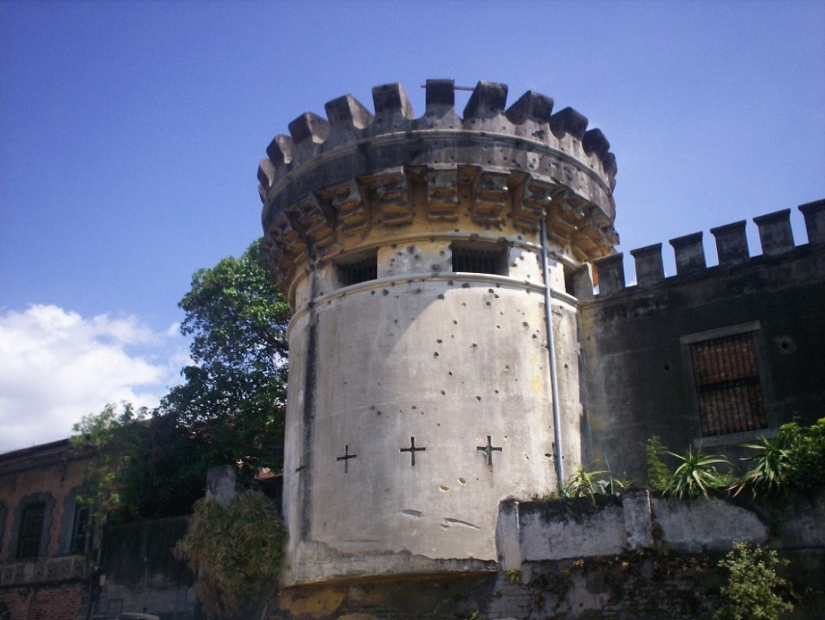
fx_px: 858
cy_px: 310
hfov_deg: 51.3
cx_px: 412
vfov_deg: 39.7
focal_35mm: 36
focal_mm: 6
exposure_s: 1/532
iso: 100
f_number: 4.5
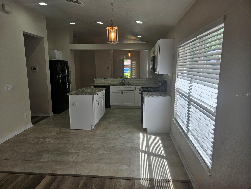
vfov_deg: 58.9
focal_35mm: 23
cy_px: 94
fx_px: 167
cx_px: 126
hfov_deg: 73.9
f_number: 1.8
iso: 25
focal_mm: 5.4
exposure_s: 1/120
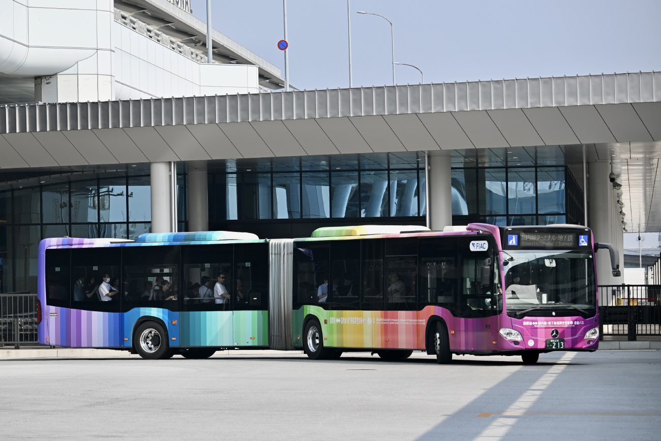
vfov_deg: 10.1
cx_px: 330
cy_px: 220
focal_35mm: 136
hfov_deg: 15.0
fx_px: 2506
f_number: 5
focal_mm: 91
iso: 110
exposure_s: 1/640
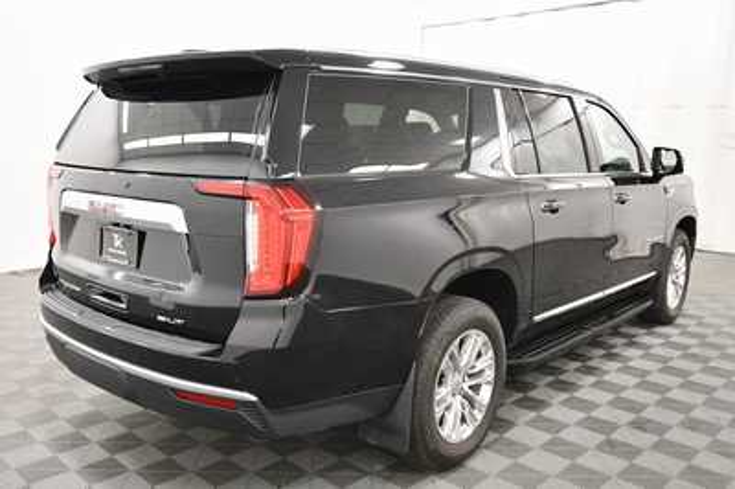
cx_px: 368
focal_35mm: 30
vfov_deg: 43.5
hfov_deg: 62.0
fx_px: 612
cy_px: 244
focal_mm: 20
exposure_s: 1/125
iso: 2800
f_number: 5.6
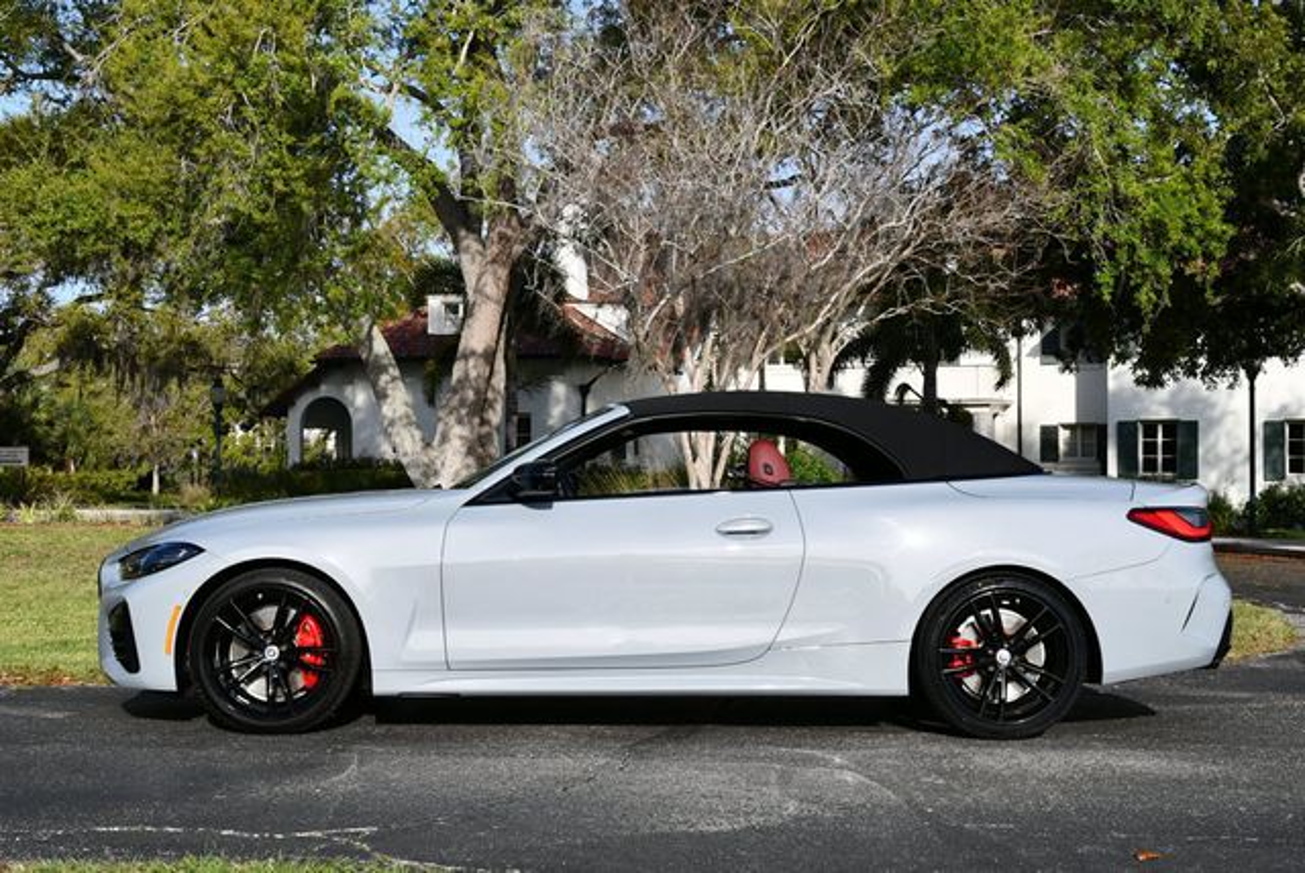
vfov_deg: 26.0
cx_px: 652
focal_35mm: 52
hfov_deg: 38.2
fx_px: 1887
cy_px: 436
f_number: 8
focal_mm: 26
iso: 100
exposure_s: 1/250
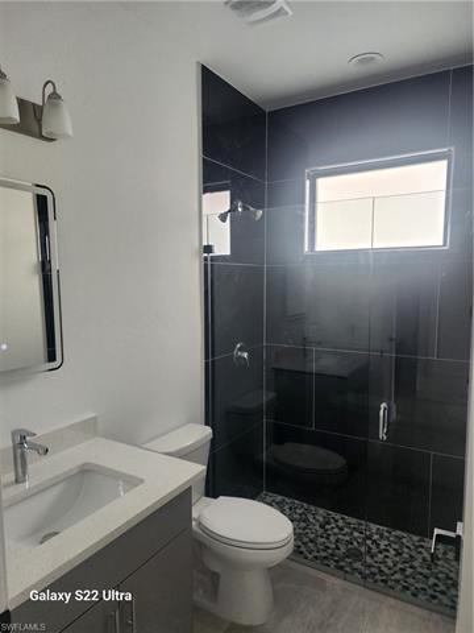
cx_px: 237
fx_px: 420
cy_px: 316
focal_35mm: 23
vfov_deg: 73.9
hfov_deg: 58.9
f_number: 1.8
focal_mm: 6.4
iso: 250
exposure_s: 1/120
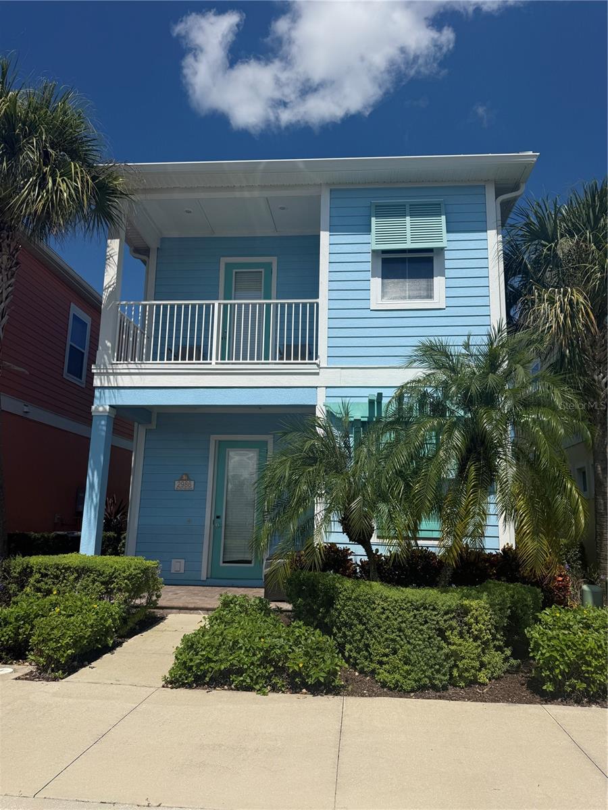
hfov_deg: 56.8
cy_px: 405
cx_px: 304
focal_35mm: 24
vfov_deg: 71.6
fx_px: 562
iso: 80
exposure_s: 1/8130
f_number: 1.78
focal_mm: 6.76
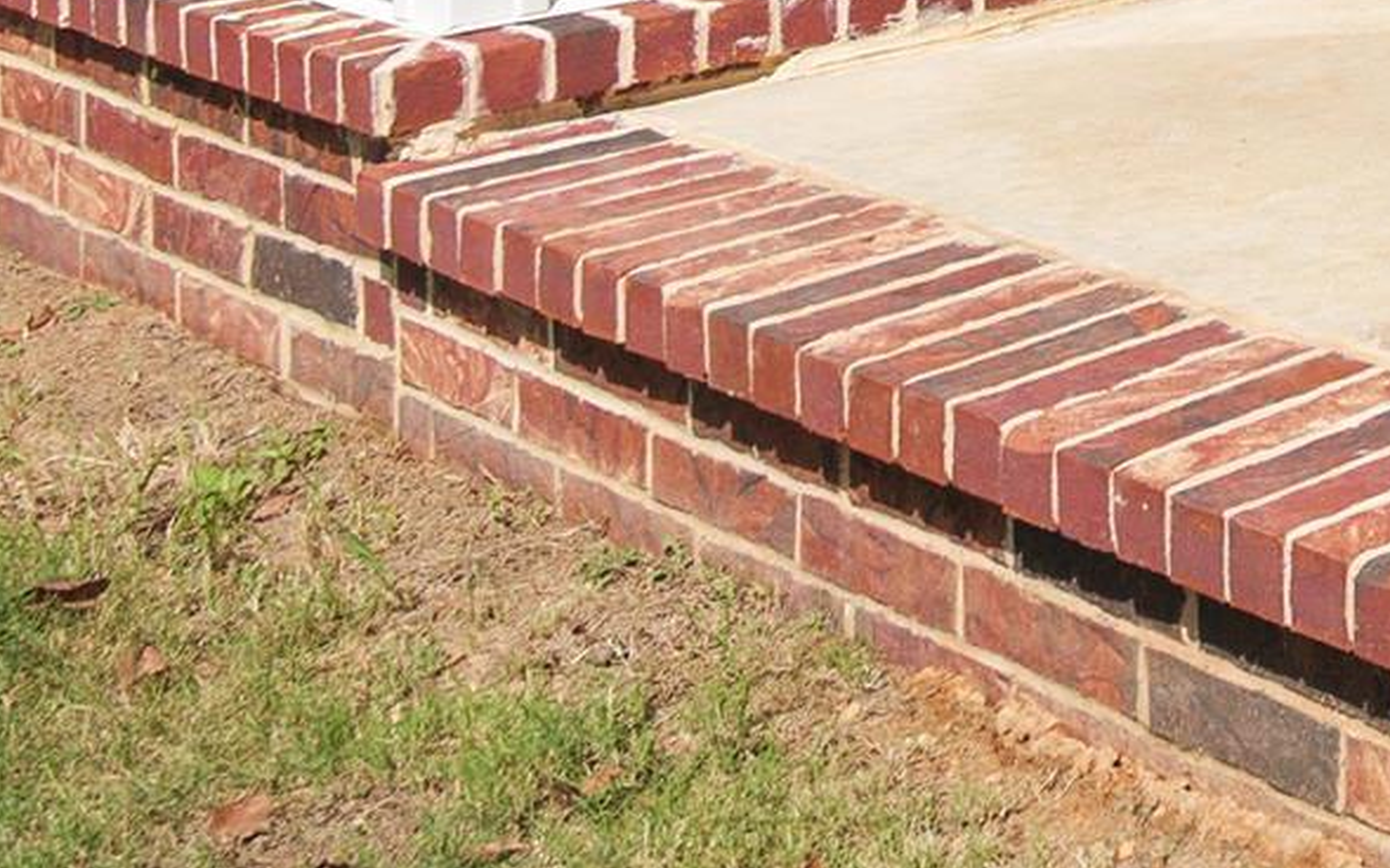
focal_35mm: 85
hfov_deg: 18.0
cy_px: -863
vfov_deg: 13.3
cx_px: 2662
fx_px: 3220
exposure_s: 1/320
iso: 100
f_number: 6.3
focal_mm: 16
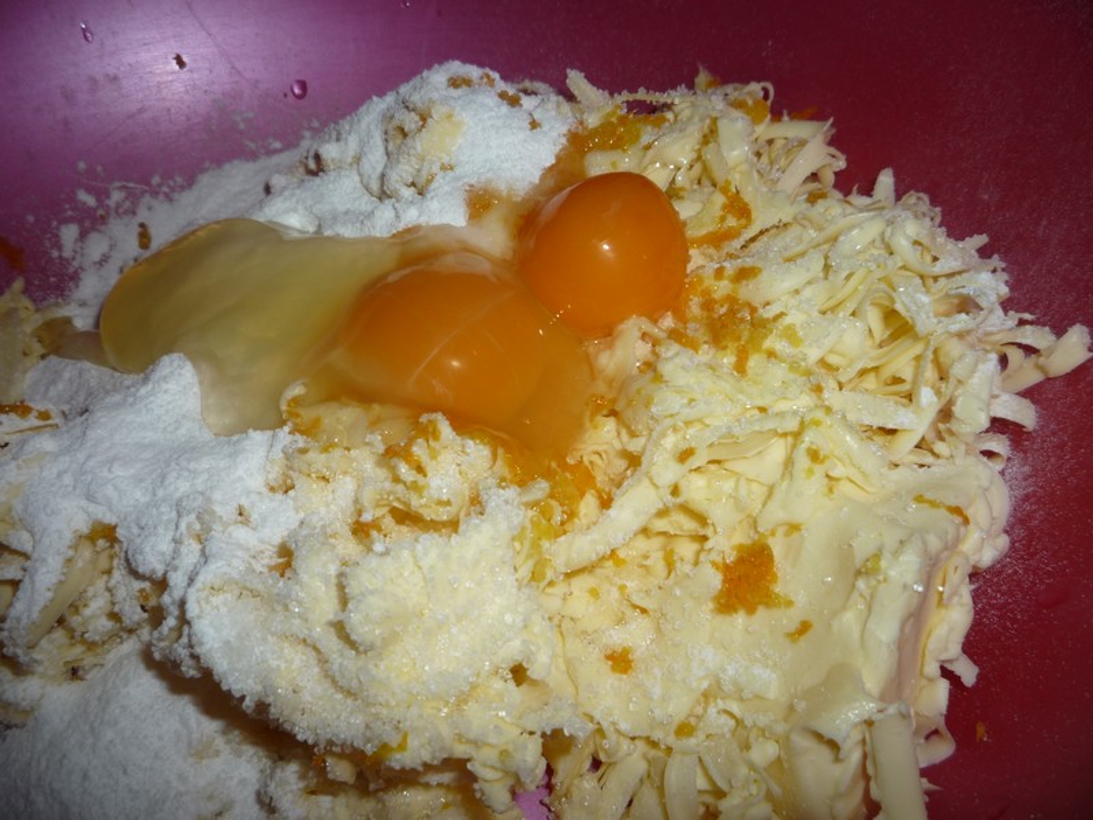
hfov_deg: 60.0
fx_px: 947
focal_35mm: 30
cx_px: 546
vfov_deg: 46.8
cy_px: 410
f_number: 4
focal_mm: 5.2
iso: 100
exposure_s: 1/30
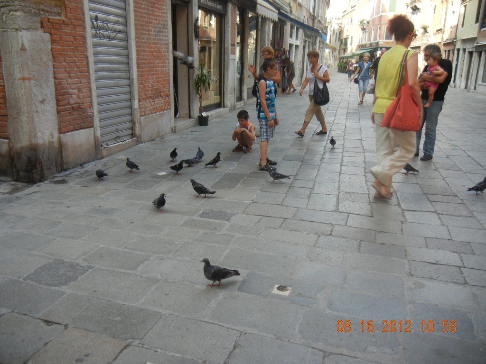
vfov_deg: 46.8
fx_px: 421
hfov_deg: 60.0
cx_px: 243
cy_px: 182
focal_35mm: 30
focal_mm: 5.4
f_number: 3.5
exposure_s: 1/112
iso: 160
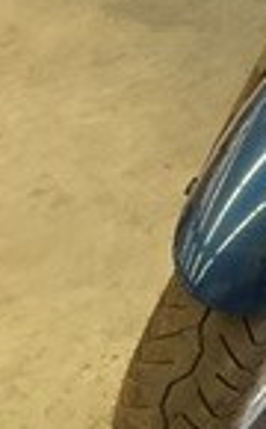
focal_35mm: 136
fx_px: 1585
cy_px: -89
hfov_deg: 8.1
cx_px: 807
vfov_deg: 14.9
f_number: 1.8
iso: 64
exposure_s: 1/120
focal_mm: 3
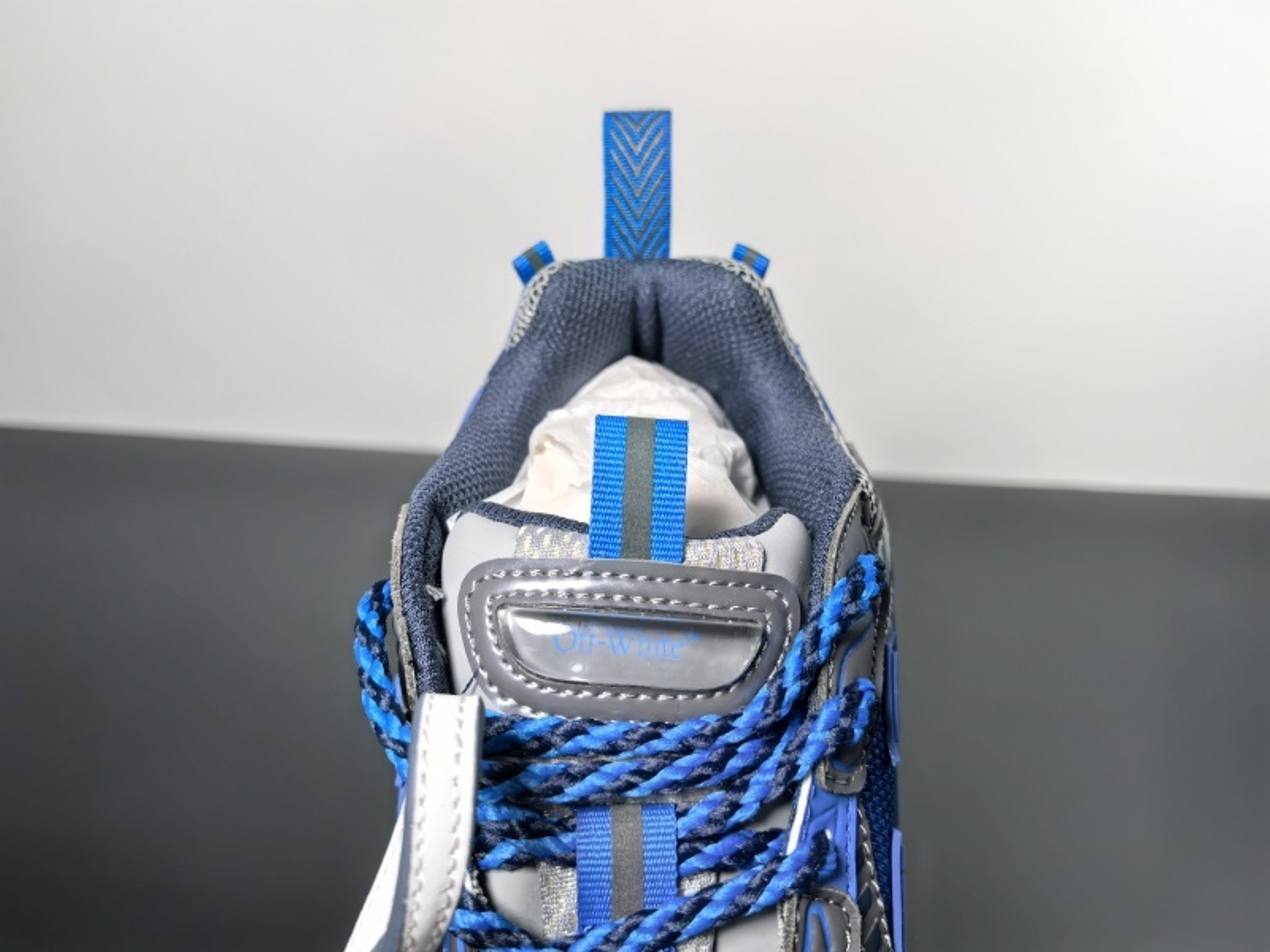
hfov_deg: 65.3
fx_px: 991
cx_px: 635
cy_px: 476
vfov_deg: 51.4
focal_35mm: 27
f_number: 2
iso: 400
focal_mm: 6.98
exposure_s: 1/2488
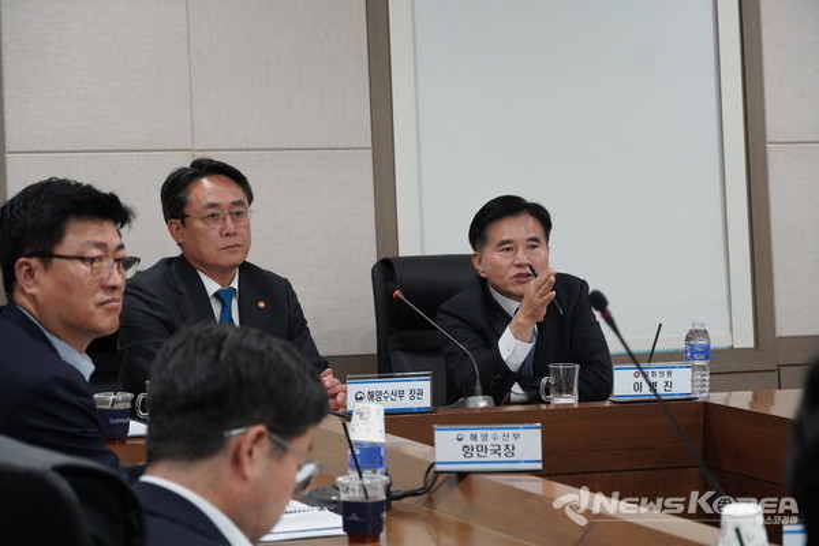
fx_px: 2559
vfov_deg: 12.2
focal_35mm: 112
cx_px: 410
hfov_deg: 18.2
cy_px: 273
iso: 3200
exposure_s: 1/125
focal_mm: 75
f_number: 5.6
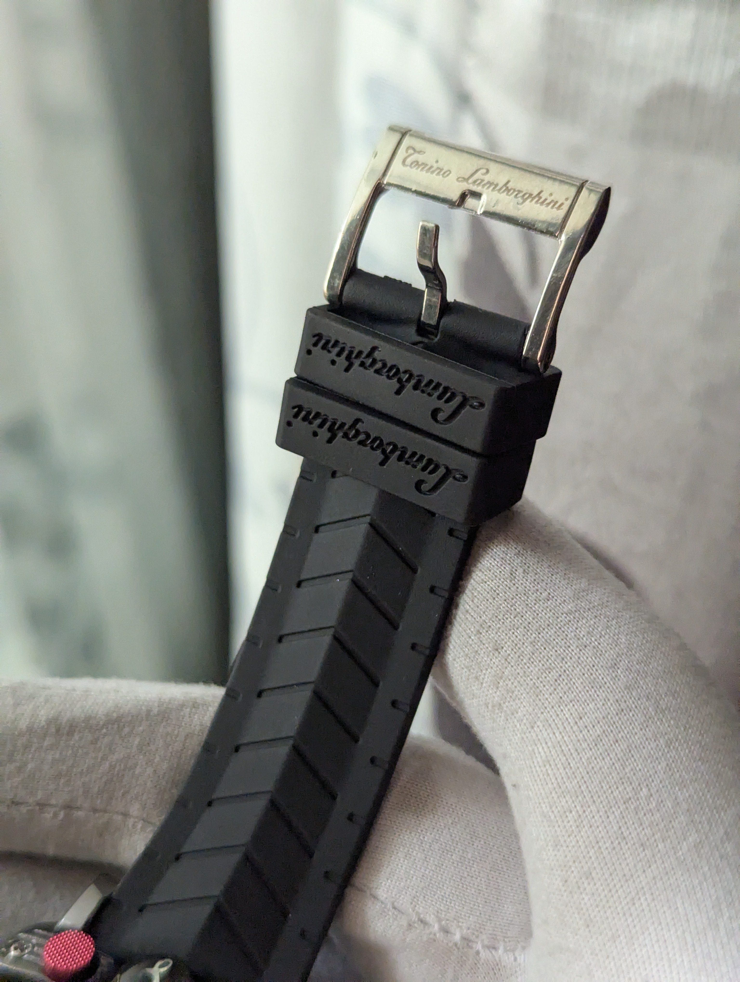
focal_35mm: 48
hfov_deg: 30.3
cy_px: 491
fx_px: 1365
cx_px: 370
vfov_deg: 39.6
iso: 993
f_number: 1.85
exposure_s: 1/413
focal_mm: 6.81
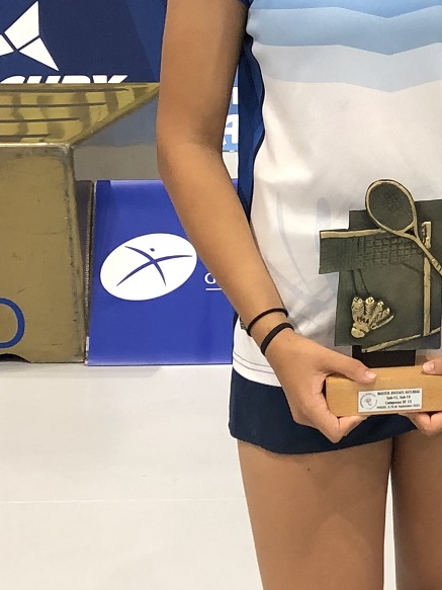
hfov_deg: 14.4
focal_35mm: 96
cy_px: 144
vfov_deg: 20.3
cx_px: 662
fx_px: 1635
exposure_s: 1/33
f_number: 1.8
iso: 40
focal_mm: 4
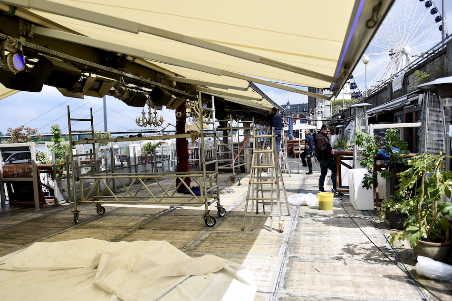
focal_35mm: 28
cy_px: 156
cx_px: 210
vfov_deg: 46.3
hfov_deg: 65.4
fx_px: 351
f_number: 3.2
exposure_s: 1/8000
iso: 450
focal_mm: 26
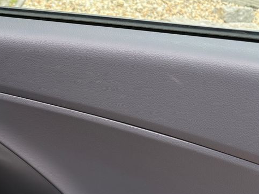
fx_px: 412
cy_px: 142
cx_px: 18
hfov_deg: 32.8
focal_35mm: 55
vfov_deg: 26.3
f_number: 1.6
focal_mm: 5.96
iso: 100
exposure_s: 1/122
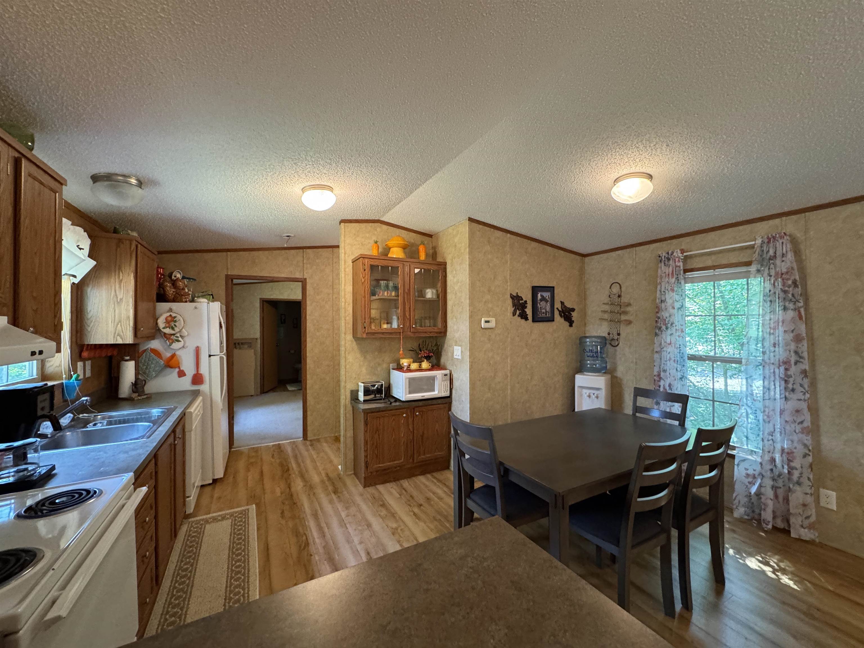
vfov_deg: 85.7
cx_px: 432
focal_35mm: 14
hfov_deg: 102.1
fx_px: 349
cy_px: 324
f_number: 2.2
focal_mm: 2.22
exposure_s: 1/60
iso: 500
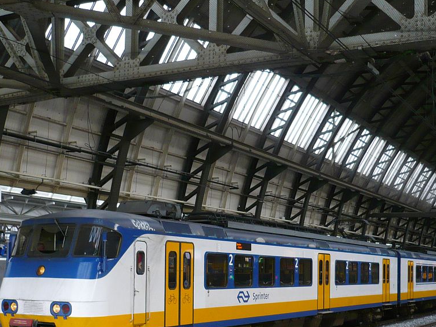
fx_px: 718
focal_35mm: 57
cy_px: 238
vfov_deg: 25.4
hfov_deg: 33.8
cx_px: 232
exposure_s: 1/30
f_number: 2.9
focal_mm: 6
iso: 125
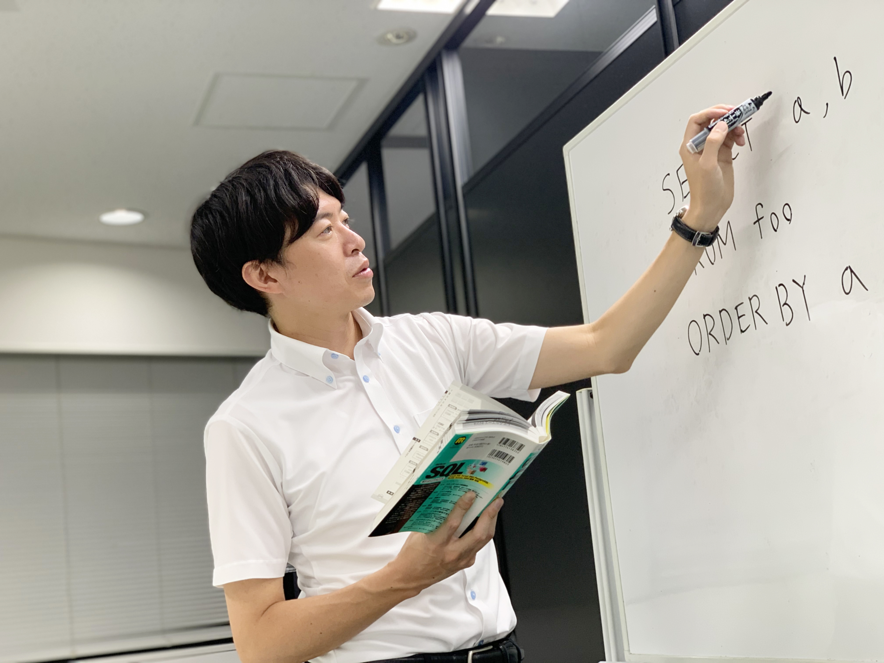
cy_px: 332
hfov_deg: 36.8
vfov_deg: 28.0
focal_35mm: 52
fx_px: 1328
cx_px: 442
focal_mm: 6
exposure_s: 1/50
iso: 80
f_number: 2.4
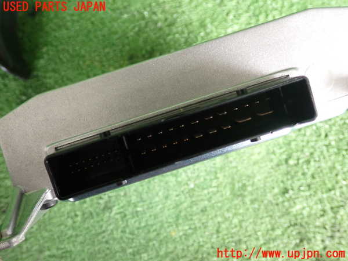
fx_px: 322
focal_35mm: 32
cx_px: 174
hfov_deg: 56.8
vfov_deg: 44.2
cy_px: 130
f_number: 2.4
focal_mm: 5.79
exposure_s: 1/100
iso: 400
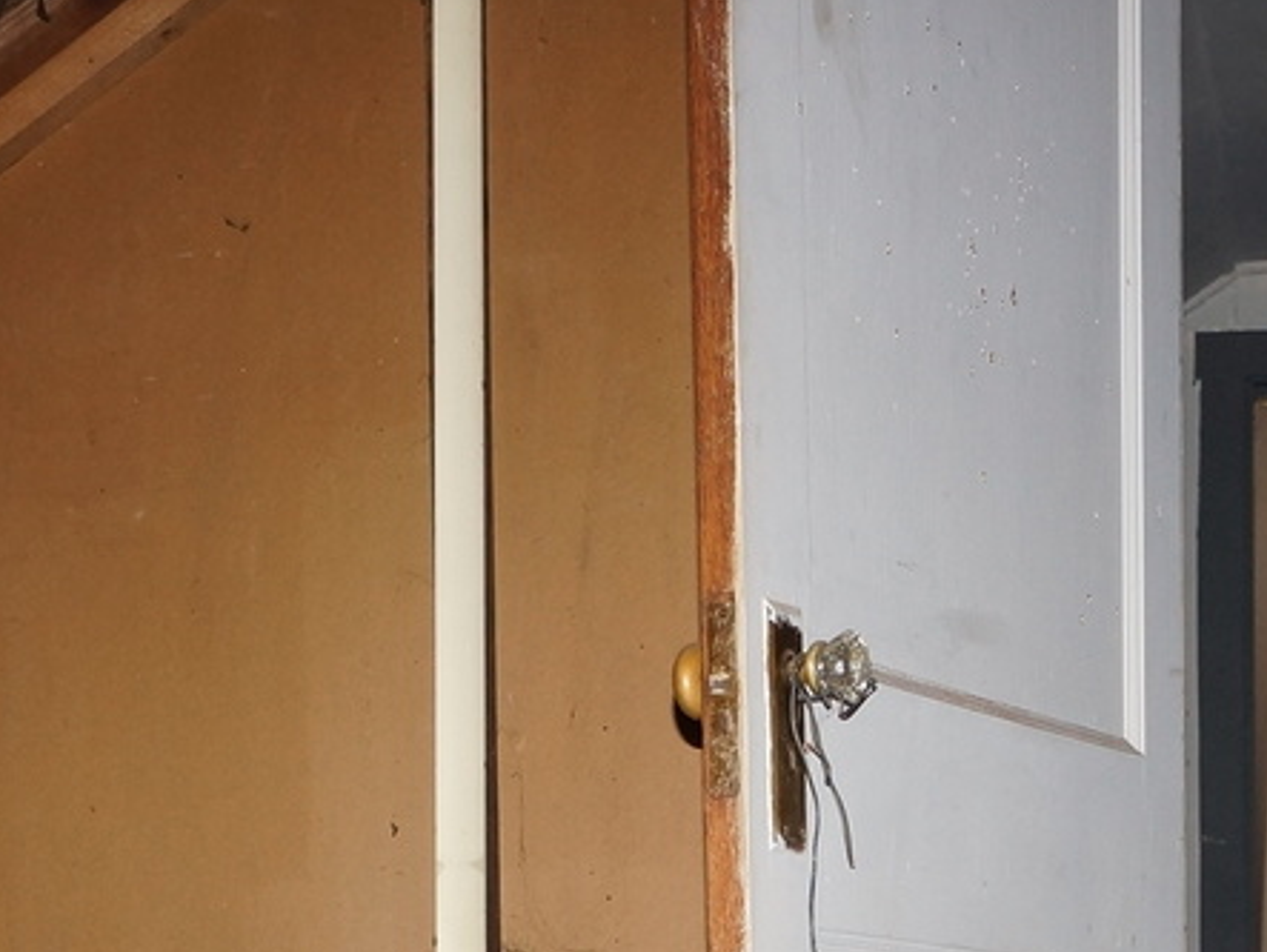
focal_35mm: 95
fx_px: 3480
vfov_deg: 14.3
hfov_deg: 20.6
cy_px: 1529
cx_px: 838
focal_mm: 18
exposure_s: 1/60
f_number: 3.5
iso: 320
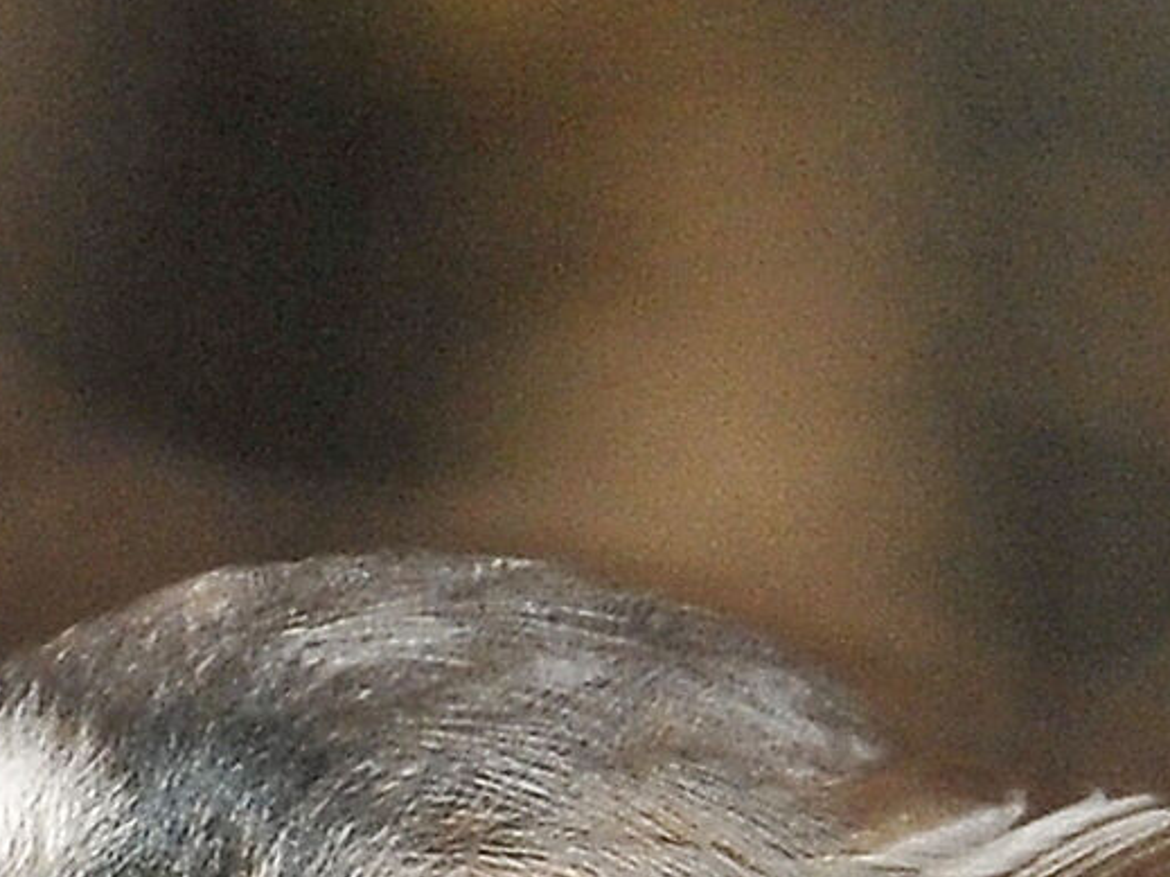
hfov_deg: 0.5
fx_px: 134997
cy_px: 1249
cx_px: 291
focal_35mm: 3995
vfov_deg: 0.4
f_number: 7.1
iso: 500
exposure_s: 1/250
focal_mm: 600
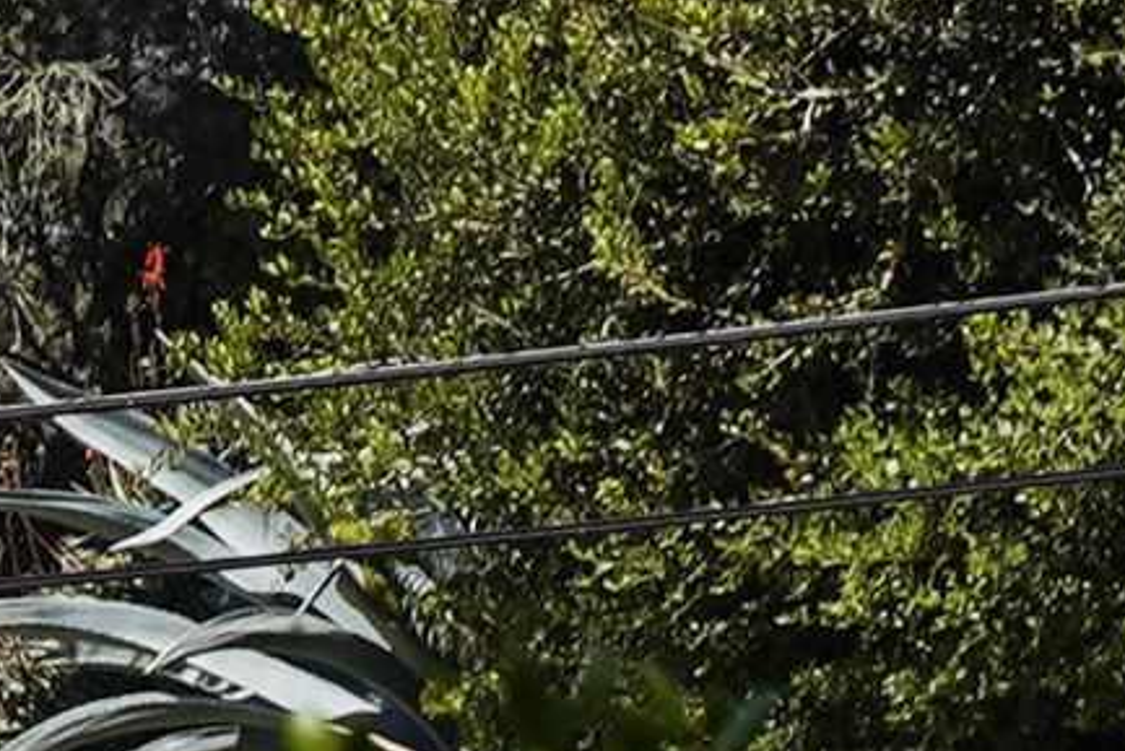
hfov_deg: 2.6
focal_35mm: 795
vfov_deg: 1.7
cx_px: -2453
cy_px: -1505
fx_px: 24851
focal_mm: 75
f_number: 8
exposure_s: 1/320
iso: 100
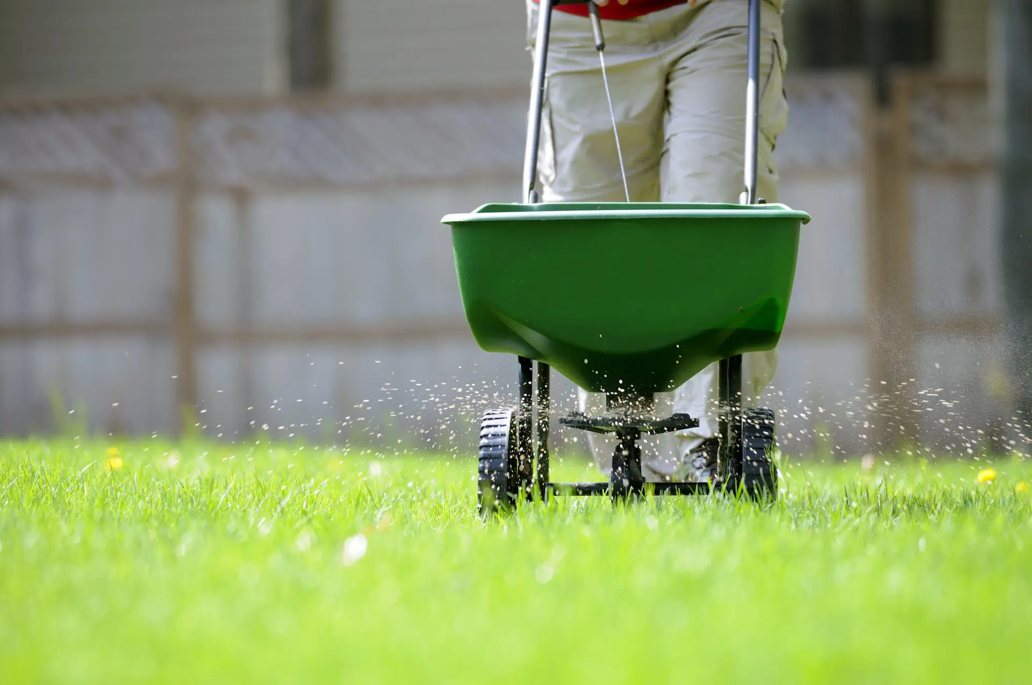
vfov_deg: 5.2
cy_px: 342
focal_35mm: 262
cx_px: 516
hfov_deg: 7.9
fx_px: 7515
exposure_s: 1/500
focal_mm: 175
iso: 200
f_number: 2.8
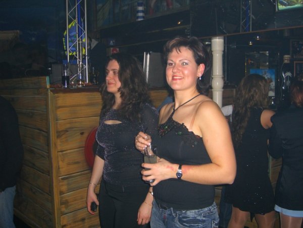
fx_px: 333
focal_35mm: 38
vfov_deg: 37.7
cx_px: 152
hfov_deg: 49.0
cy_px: 114
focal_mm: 7.9
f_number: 2.8
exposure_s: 1/60
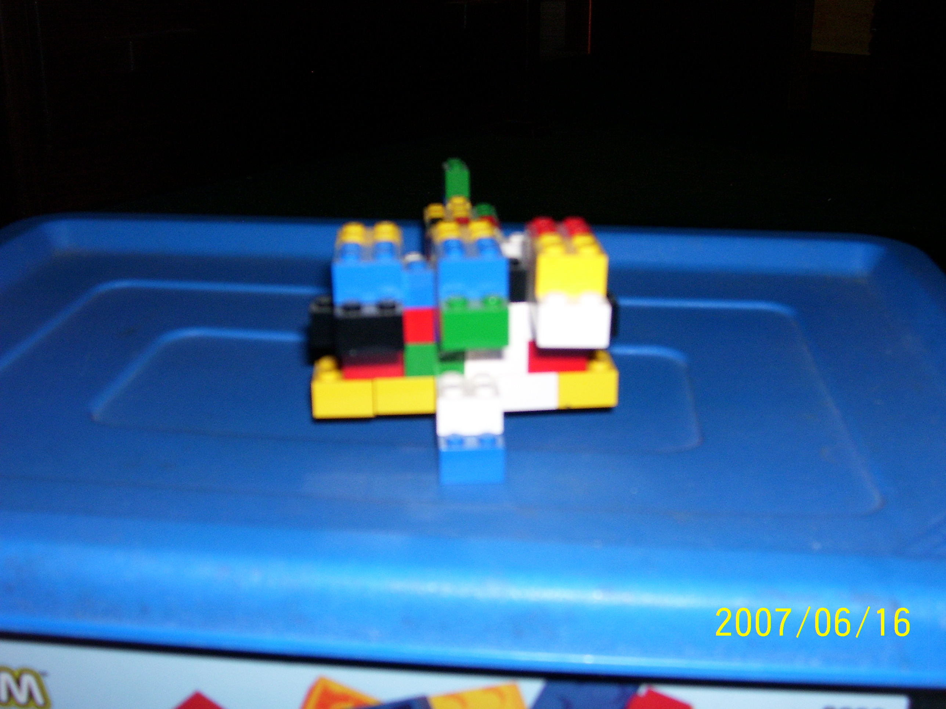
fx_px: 1148
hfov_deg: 44.8
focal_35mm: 42
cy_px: 354
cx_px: 473
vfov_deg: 34.3
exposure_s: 1/60
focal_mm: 7
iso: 125
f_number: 3
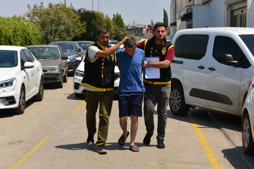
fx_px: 438
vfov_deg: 21.9
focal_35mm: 62
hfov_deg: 32.4
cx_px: 127
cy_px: 84
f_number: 5.6
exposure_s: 1/1000
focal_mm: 62
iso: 200
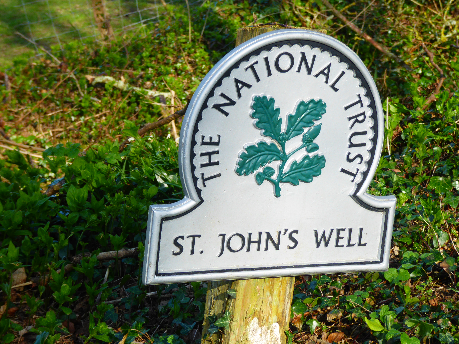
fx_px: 1406
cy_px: 172
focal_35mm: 106
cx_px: 230
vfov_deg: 14.0
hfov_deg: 18.5
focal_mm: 19
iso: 80
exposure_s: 1/100
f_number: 5.1
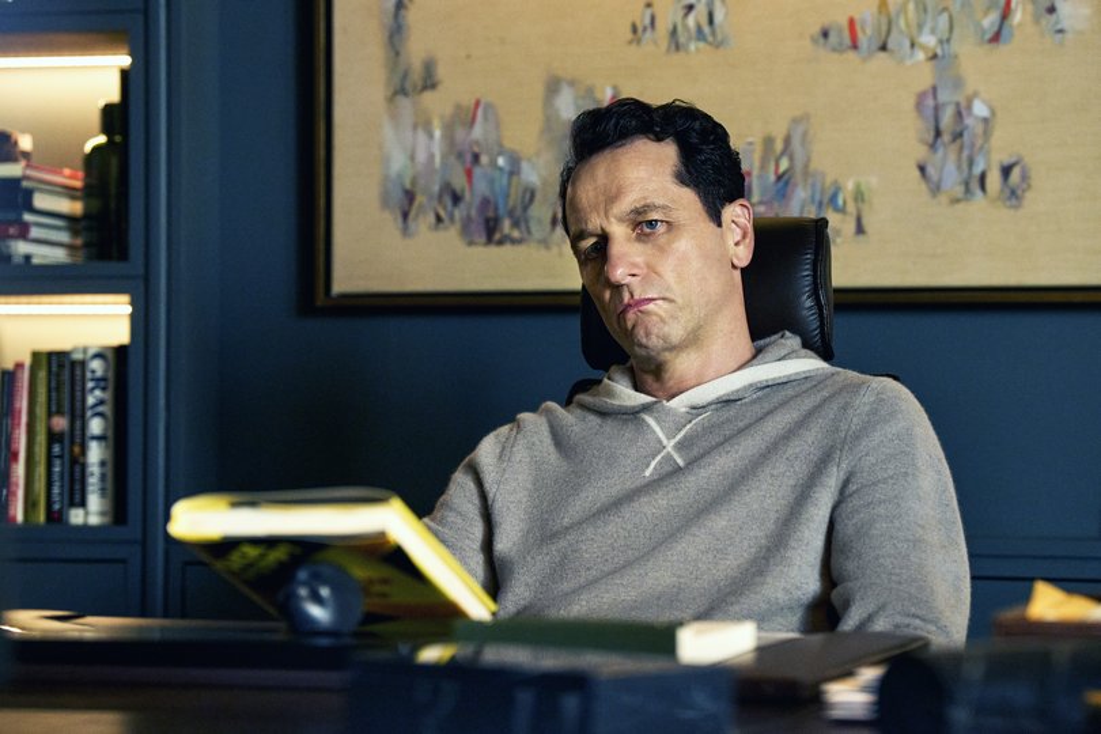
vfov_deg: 15.0
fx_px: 2783
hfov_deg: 22.4
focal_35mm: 91
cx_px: 550
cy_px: 367
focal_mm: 91
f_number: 4
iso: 5000
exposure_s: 1/100
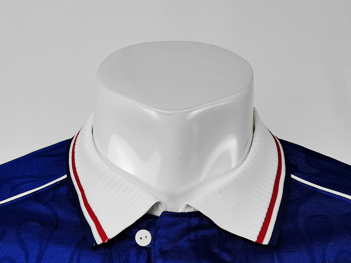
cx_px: 176
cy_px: 132
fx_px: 466
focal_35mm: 46
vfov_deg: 31.5
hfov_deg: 41.2
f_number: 1.8
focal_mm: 5.58
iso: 160
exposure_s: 1/100
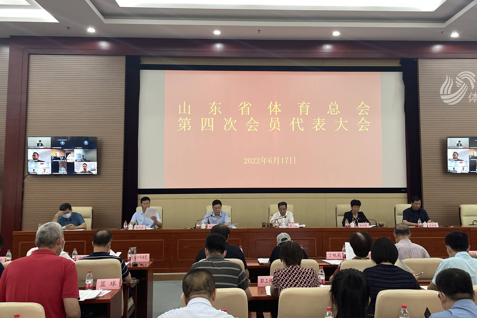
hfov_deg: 54.4
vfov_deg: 37.8
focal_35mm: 35
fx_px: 464
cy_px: 136
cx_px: 257
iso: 125
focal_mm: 5.1
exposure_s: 1/100
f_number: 1.6
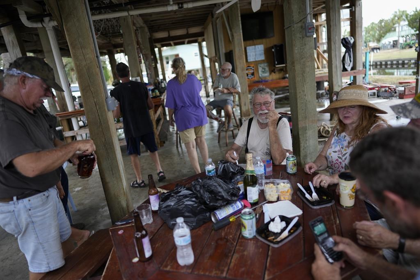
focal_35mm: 24
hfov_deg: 73.7
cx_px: 210
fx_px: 280
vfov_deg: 53.1
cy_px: 140
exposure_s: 1/320
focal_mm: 24
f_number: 1.6
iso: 200
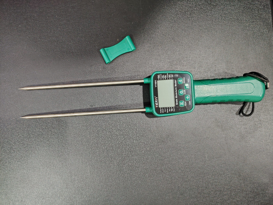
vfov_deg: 56.8
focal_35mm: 24
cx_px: 136
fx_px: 189
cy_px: 102
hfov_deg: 71.6
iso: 2181
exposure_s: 1/25
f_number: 1.75
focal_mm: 5.25
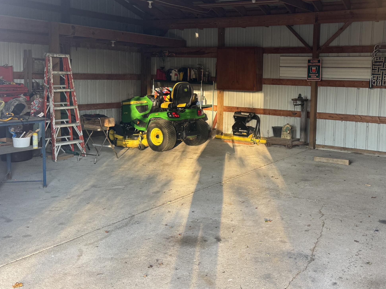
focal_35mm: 37
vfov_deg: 38.4
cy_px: 110
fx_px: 413
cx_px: 266
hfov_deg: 49.0
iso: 80
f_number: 1.78
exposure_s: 1/121
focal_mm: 6.76
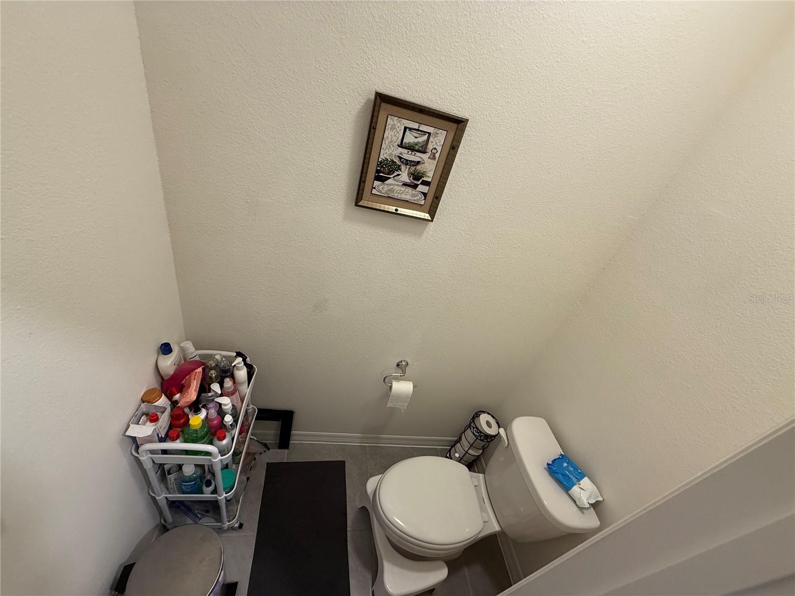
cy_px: 298
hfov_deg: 102.1
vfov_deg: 85.7
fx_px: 322
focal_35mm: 14
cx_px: 398
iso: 200
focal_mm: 2.22
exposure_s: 1/60
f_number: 2.2
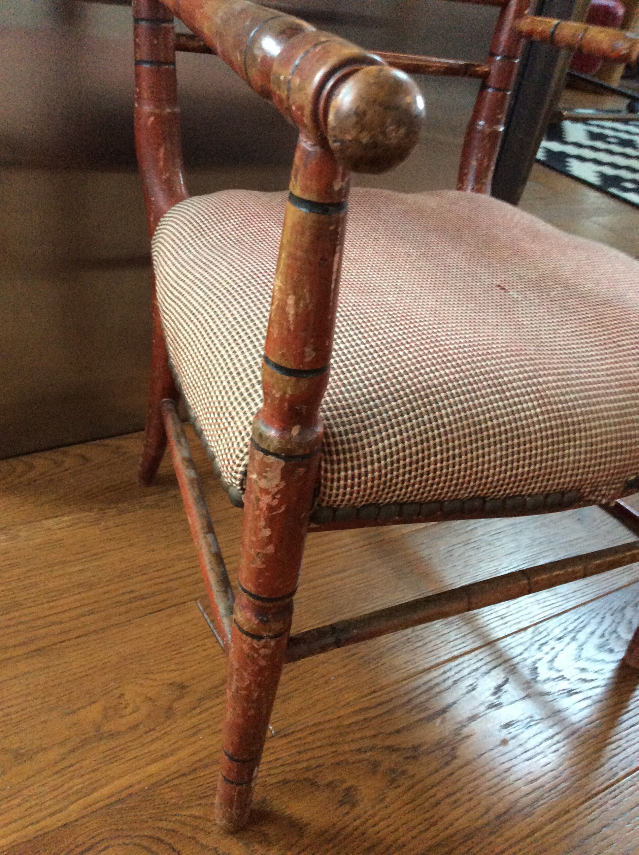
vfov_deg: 56.9
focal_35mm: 32
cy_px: 428
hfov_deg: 44.1
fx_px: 790
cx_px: 320
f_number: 2.4
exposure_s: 1/20
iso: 250
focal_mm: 3.3
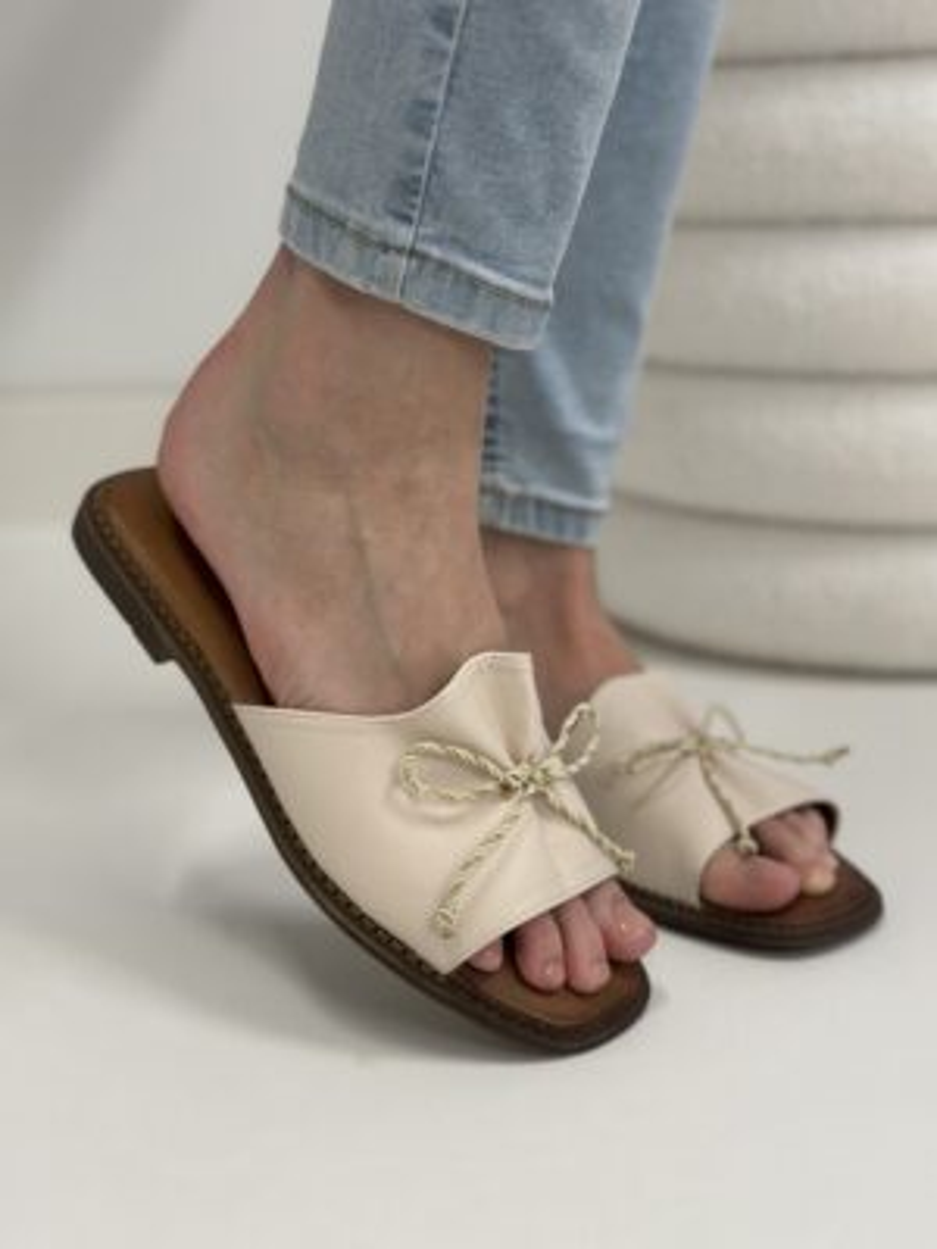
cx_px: 468
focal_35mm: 48
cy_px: 624
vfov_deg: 39.7
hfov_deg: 30.3
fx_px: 1732
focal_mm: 6.86
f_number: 1.78
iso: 125
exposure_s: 1/100
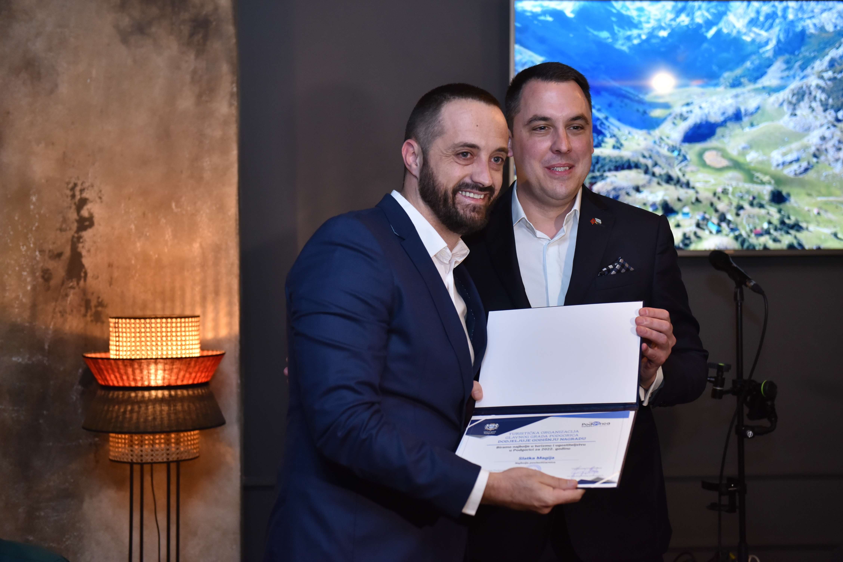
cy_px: 281
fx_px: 1288
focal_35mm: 55
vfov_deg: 24.6
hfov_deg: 36.2
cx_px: 422
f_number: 3.2
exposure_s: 1/100
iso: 1600
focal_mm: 55
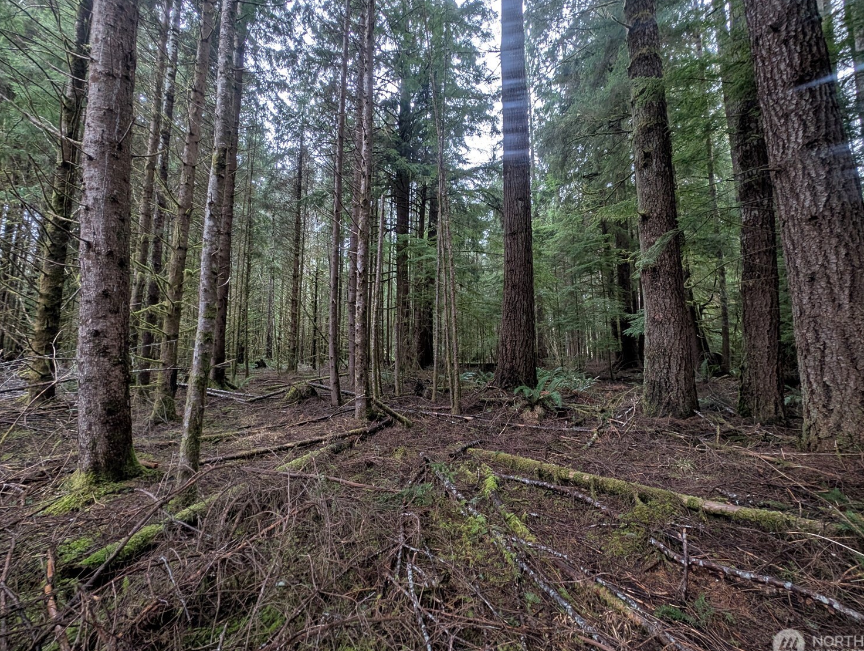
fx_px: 325
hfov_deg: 106.0
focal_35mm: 13
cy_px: 316
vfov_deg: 90.0
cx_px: 457
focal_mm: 2.23
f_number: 1.95
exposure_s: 1/23.8
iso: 173
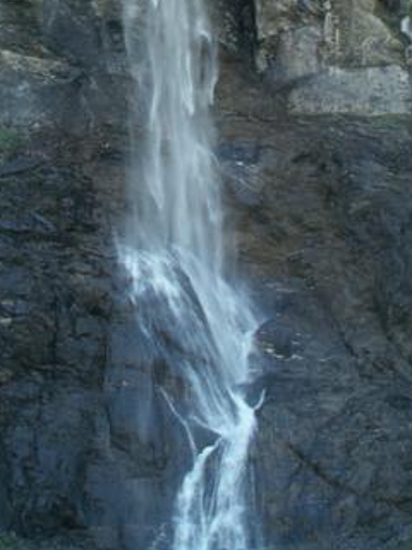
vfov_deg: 26.6
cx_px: 125
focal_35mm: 70
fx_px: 1111
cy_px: 29
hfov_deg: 20.9
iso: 50
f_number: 2.8
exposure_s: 1/40
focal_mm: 5.86
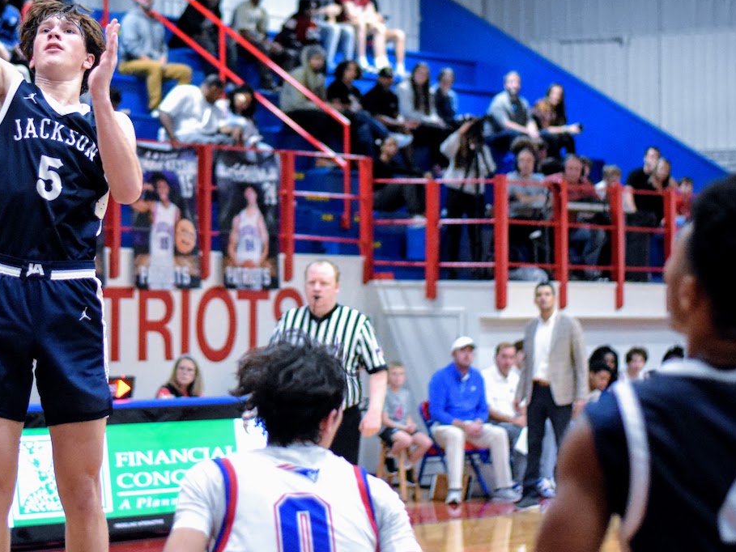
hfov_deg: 16.5
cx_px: 226
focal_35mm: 119
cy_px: 180
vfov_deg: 12.4
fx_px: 2530
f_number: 1.8
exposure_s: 1/1600
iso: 5000
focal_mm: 50
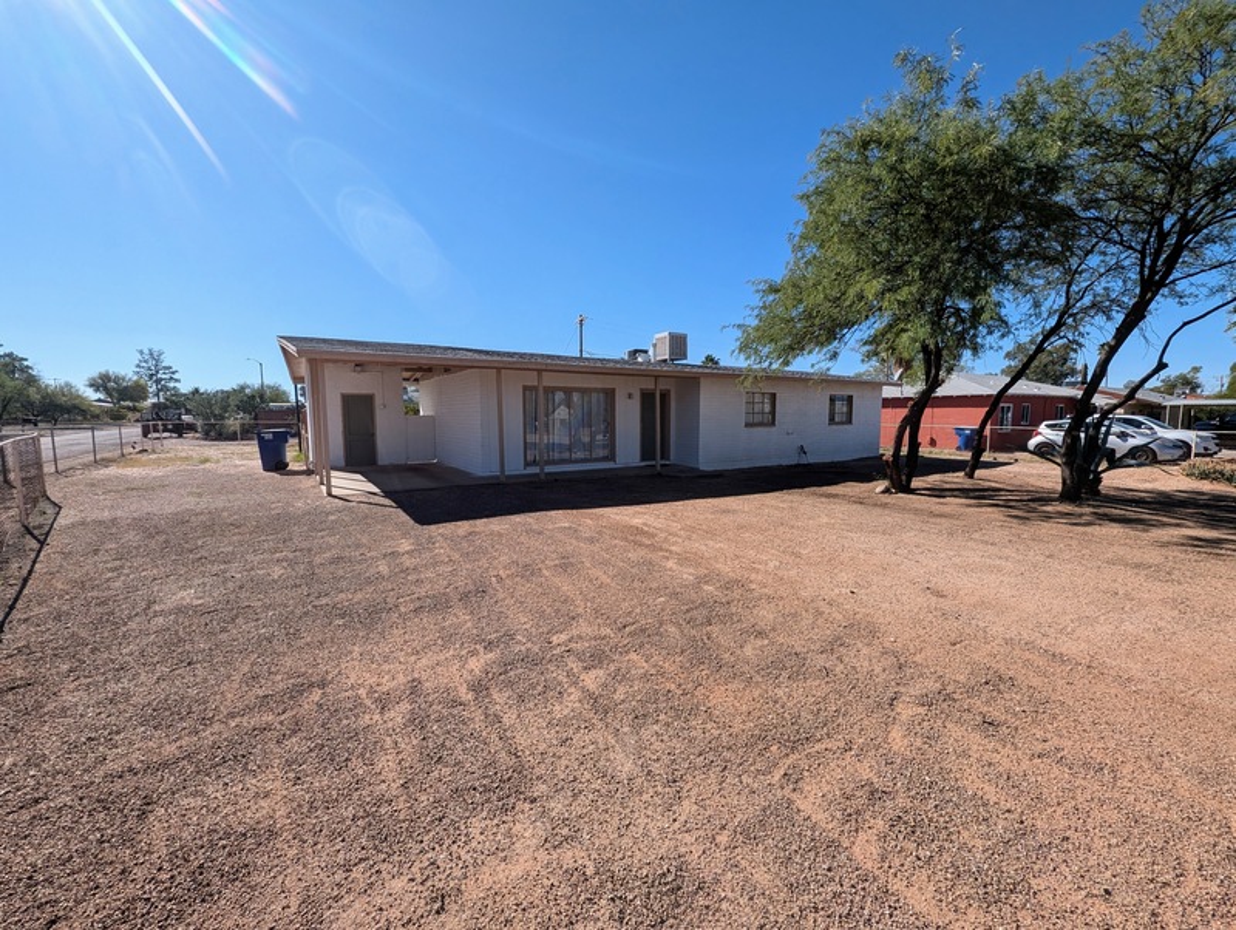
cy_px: 465
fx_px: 465
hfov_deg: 106.1
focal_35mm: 13
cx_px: 618
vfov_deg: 90.0
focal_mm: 1.95
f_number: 2.2
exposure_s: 1/2053
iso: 46
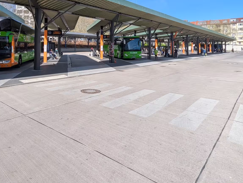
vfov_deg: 54.8
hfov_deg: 71.6
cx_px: 81
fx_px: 162
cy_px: 36
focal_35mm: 23
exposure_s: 1/1042
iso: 46
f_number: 2.2
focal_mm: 1.95
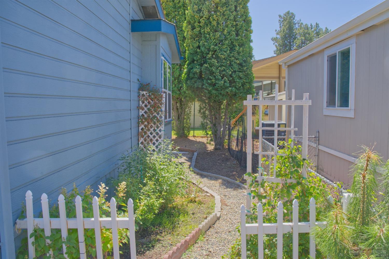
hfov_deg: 65.5
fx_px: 303
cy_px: 130
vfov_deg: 46.4
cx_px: 194
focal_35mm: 28
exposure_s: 1/320
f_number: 11
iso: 400
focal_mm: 28
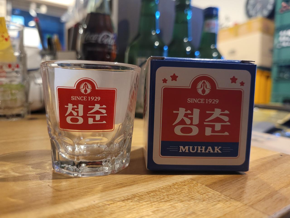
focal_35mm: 26
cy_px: 109
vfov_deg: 53.1
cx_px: 145
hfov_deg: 67.3
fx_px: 218
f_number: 1.8
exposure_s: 1/40
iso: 400
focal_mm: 5.4
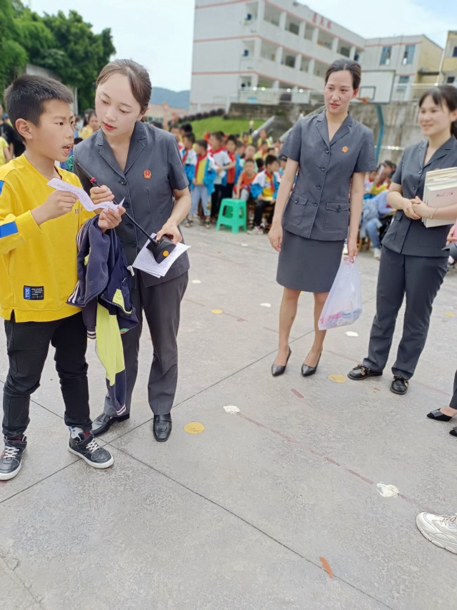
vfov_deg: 69.4
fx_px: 440
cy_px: 305
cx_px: 228
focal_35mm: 25
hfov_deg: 54.9
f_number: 2
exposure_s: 1/481
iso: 100
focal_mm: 4.71
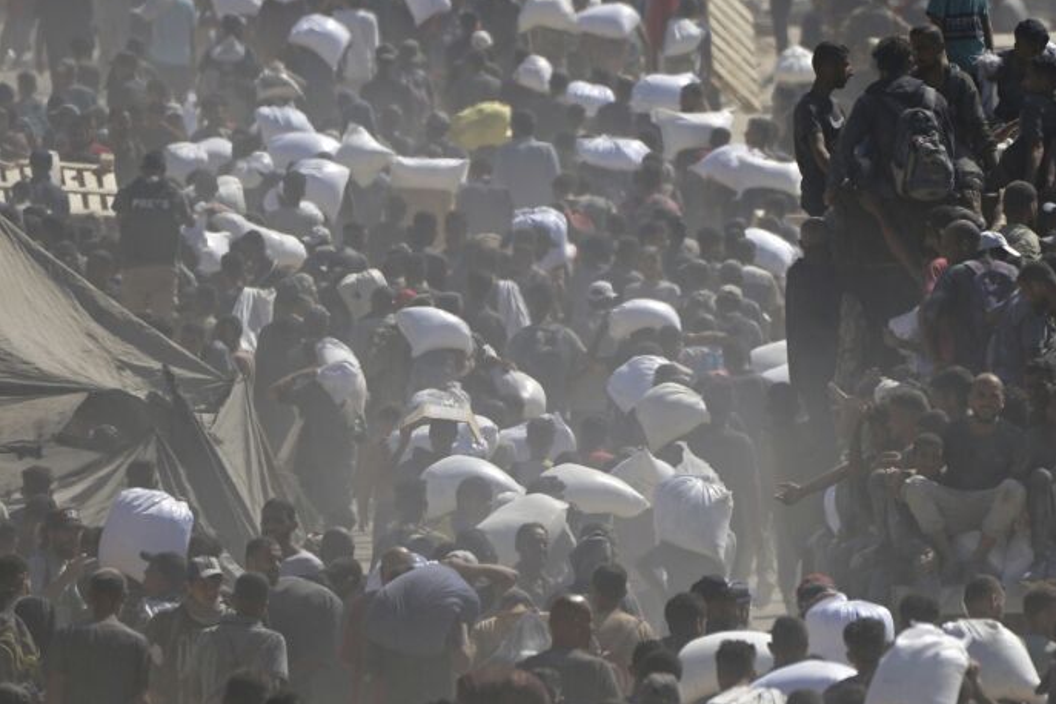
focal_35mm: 1027
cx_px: 1058
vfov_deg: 1.3
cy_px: 196
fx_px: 30123
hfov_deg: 2.0
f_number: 5.6
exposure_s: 1/1000
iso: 100
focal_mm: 400
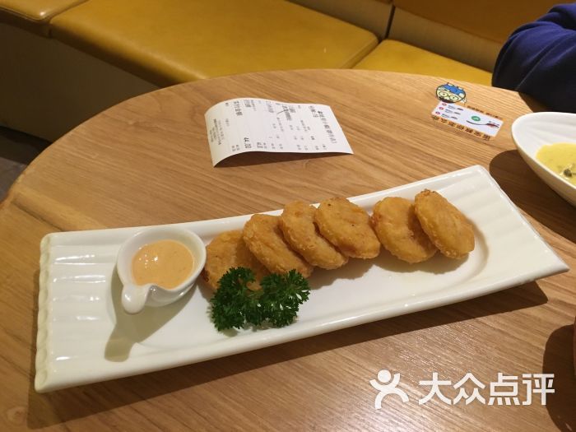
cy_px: 216
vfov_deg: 48.2
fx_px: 483
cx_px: 288
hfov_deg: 61.7
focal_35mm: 29
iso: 200
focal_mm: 4.15
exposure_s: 1/33
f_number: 2.2
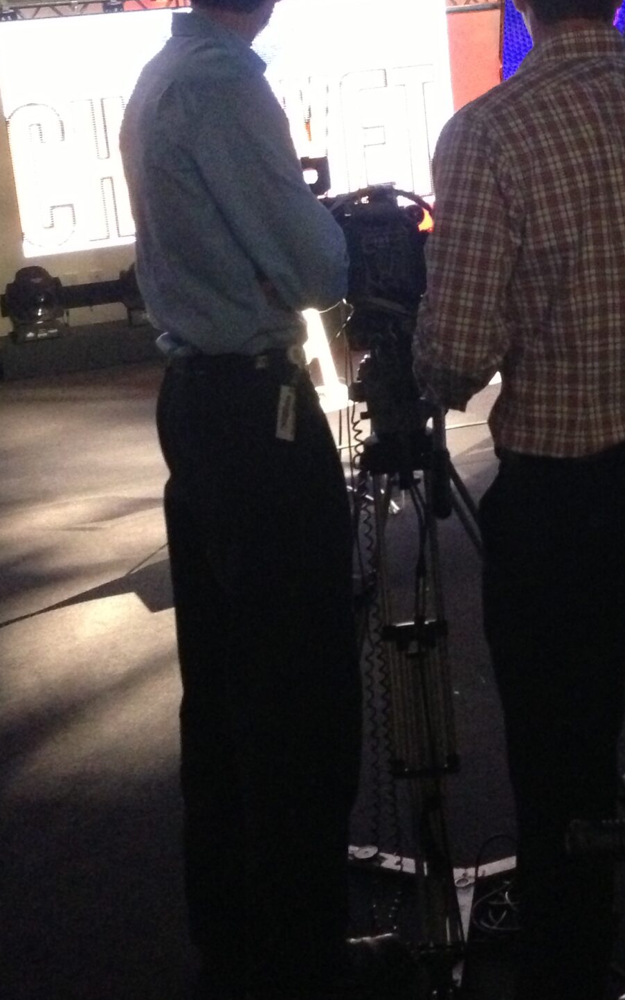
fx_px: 1689
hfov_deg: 20.7
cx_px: 499
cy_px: 265
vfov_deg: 32.4
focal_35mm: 62
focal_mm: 4.13
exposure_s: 1/15
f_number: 2.4
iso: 800
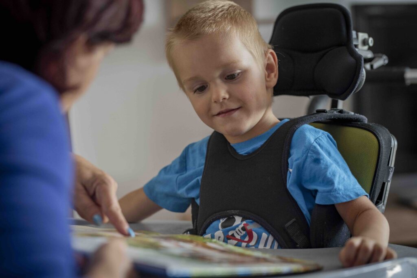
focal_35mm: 85
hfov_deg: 23.9
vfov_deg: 16.1
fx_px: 985
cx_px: 208
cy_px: 139
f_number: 2.5
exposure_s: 1/320
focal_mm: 85
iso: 1000
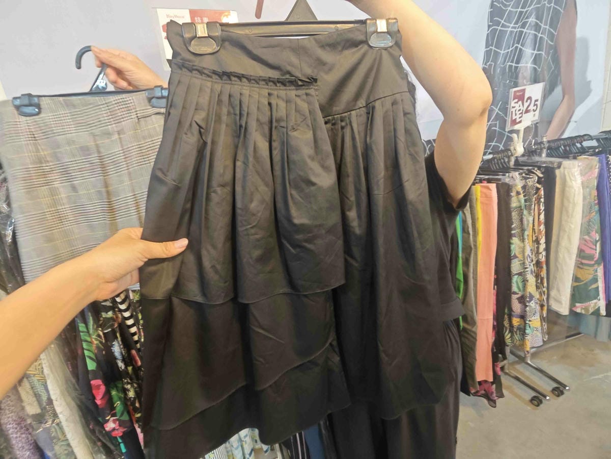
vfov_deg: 74.7
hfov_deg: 91.0
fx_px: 300
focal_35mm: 17
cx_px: 306
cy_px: 230
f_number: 1.8
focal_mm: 2.03
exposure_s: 1/30
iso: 100
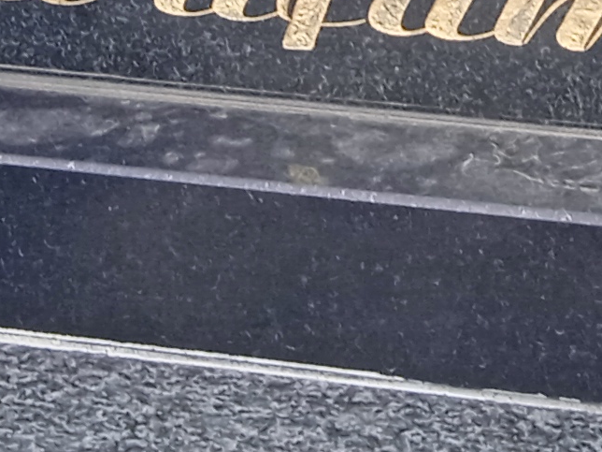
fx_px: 3148
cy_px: -680
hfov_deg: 10.8
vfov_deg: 7.6
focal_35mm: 181
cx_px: 680
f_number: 2.2
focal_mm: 3.43
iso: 100
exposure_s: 1/241
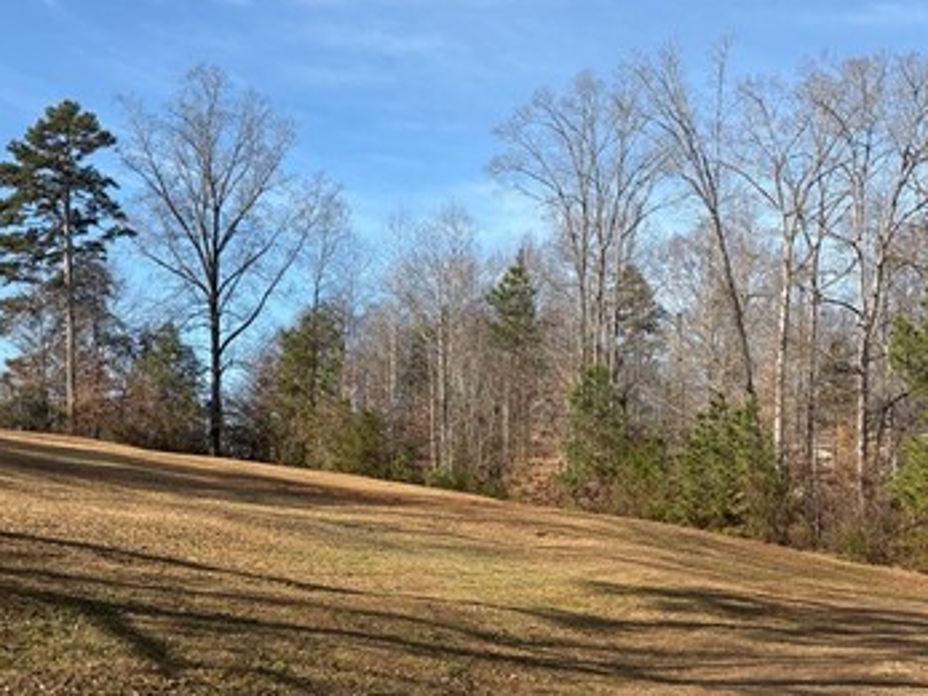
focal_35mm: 48
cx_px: 404
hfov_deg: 39.6
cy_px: 410
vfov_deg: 30.2
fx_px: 1286
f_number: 1.6
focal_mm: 5.96
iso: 50
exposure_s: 1/2451
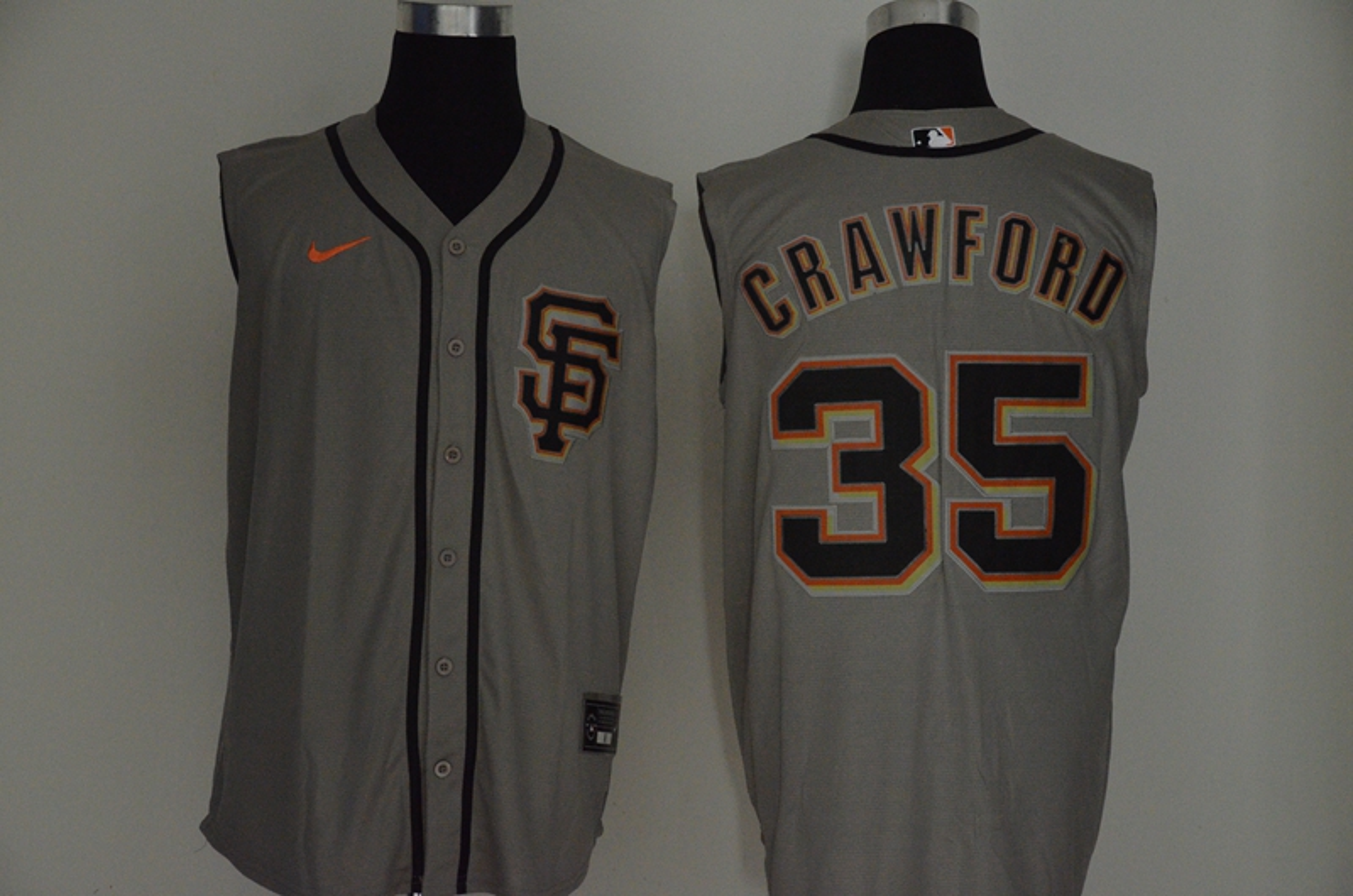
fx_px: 2813
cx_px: 676
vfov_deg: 18.1
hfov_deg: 27.0
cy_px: 448
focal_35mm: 75
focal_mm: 50
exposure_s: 1/60
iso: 4000
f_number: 4.8
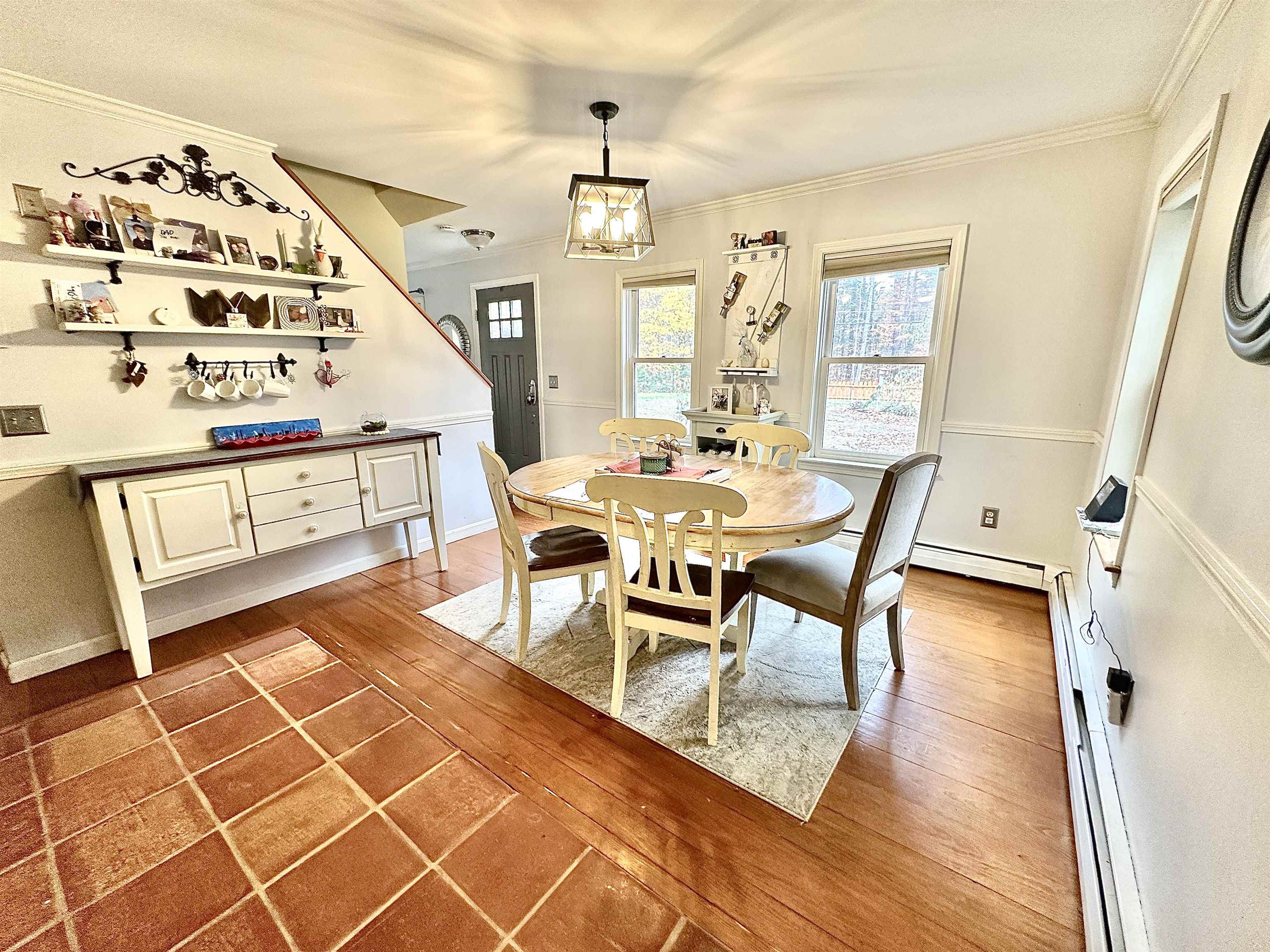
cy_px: 476
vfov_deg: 85.7
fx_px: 514
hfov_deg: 102.1
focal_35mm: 14
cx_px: 635
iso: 200
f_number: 2.2
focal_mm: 2.22
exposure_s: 1/60
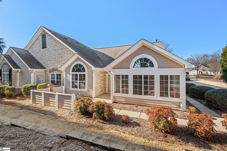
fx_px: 101
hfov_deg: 96.7
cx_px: 114
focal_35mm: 16
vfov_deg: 73.7
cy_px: 76
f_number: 9
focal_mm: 16
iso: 250
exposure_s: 1/320
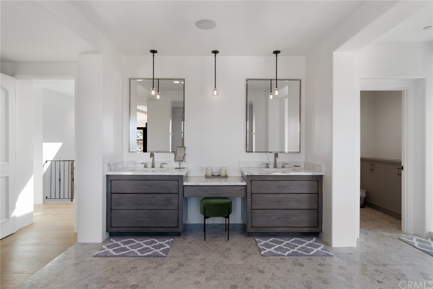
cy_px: 144
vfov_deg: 61.9
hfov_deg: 84.0
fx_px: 241
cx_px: 216
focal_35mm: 20
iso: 250
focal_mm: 20
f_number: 7.1
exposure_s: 1/20
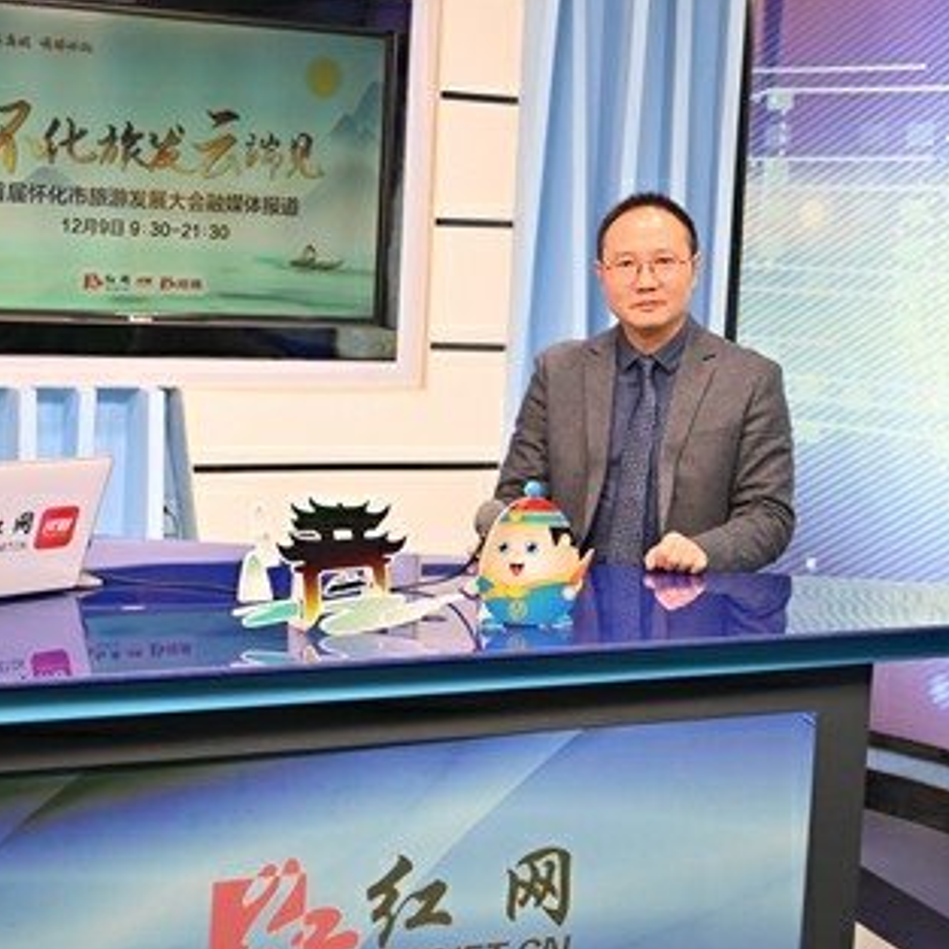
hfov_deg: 29.8
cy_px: 399
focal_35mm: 57
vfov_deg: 30.0
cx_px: 294
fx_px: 1768
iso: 1250
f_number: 4
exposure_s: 1/200
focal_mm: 35
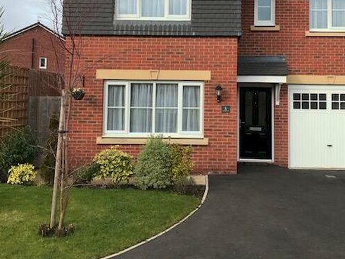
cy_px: 78
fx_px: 399
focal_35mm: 40
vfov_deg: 35.5
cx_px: 198
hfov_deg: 46.6
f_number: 1.8
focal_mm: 3.99
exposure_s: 1/1312
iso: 20
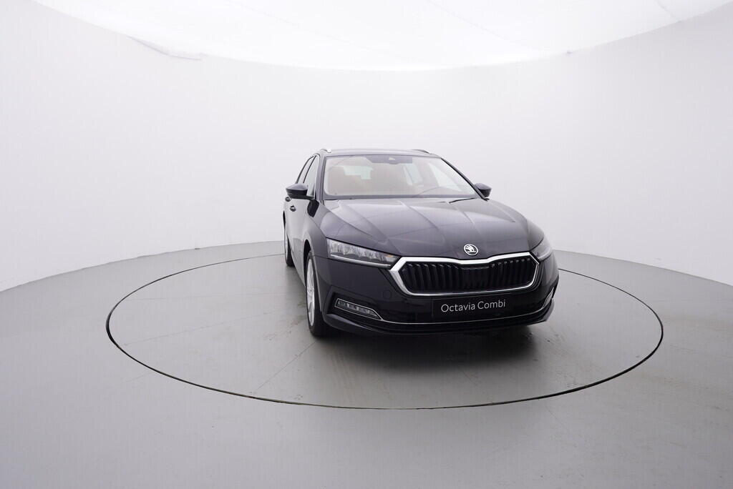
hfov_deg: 77.3
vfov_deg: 56.2
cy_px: 244
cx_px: 366
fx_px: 458
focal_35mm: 22
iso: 200
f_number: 5
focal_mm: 15
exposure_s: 1/80
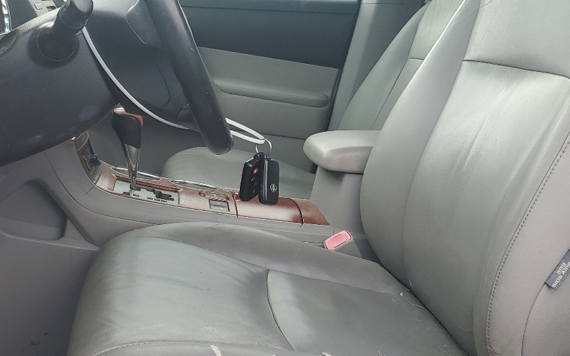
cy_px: 119
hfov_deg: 39.5
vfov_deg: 25.2
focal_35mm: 51
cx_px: 256
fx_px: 792
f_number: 1.5
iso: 50
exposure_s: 1/417
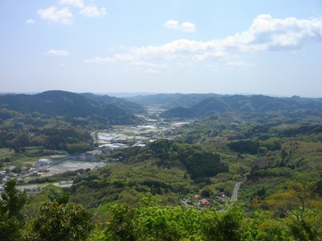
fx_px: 298
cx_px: 161
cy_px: 120
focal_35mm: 32
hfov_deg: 56.8
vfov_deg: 44.2
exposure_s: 1/640
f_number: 5.5
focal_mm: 5.7
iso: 100
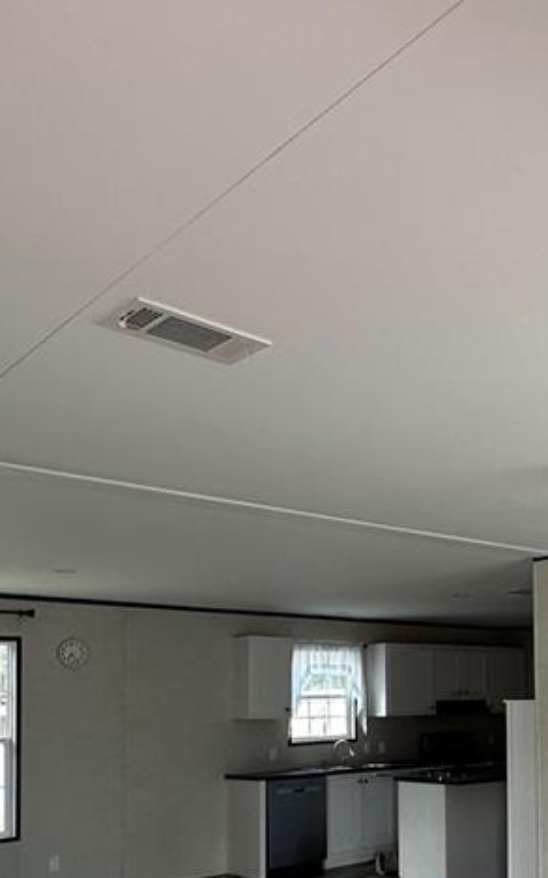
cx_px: 514
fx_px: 908
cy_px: 672
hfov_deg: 31.6
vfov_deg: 49.2
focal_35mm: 38
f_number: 2.2
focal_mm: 2.22
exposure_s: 1/99
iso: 160
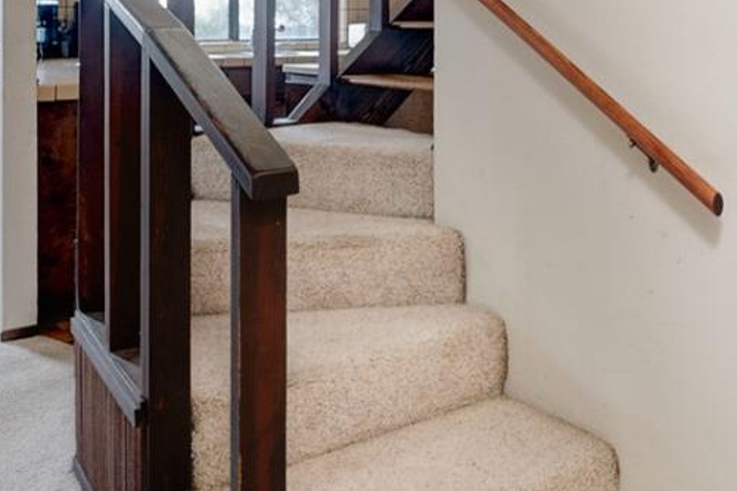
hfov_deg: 46.3
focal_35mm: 42
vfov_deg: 30.0
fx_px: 860
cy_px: 19
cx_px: 414
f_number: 8
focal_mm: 14
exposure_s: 1/6
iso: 250
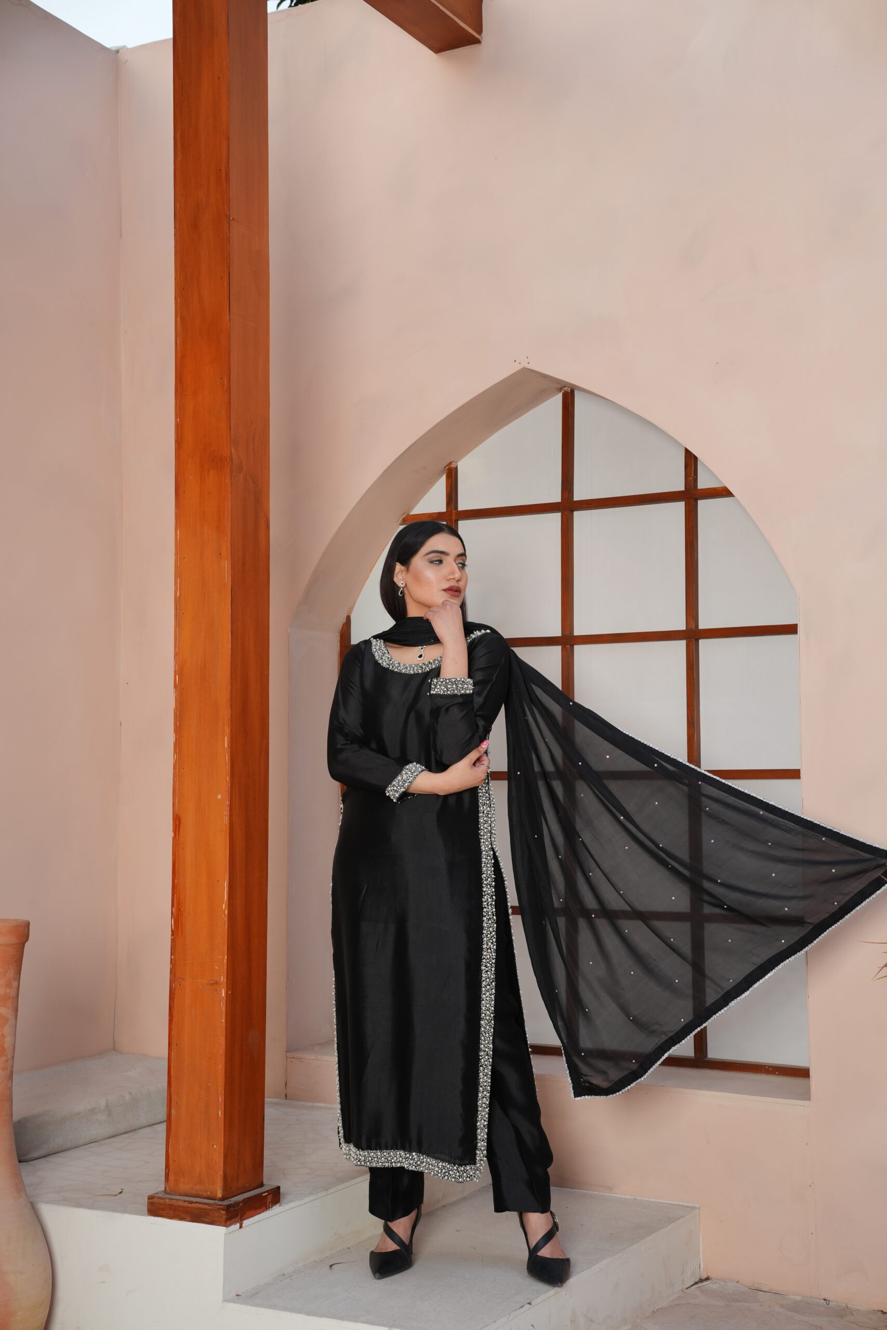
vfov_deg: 39.6
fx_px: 1848
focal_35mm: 50
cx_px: 444
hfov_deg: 27.0
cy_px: 665
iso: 500
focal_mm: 50
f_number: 8
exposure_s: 1/160
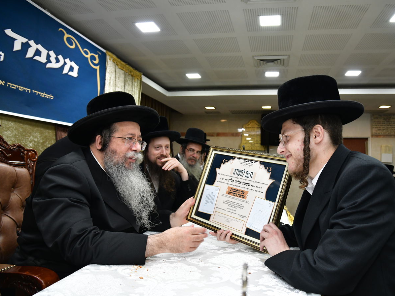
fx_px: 308
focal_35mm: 27
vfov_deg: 51.4
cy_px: 145
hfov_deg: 65.0
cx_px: 228
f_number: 5.6
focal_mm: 24
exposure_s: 1/100
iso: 2000
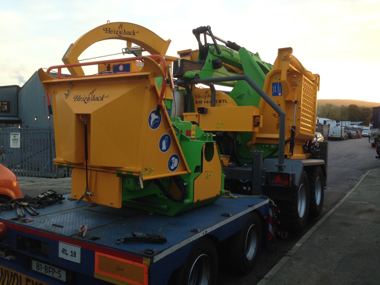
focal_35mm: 33
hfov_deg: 55.4
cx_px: 190
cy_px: 142
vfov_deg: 42.9
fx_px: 362
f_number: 2.4
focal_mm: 4.12
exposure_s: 1/40
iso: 50
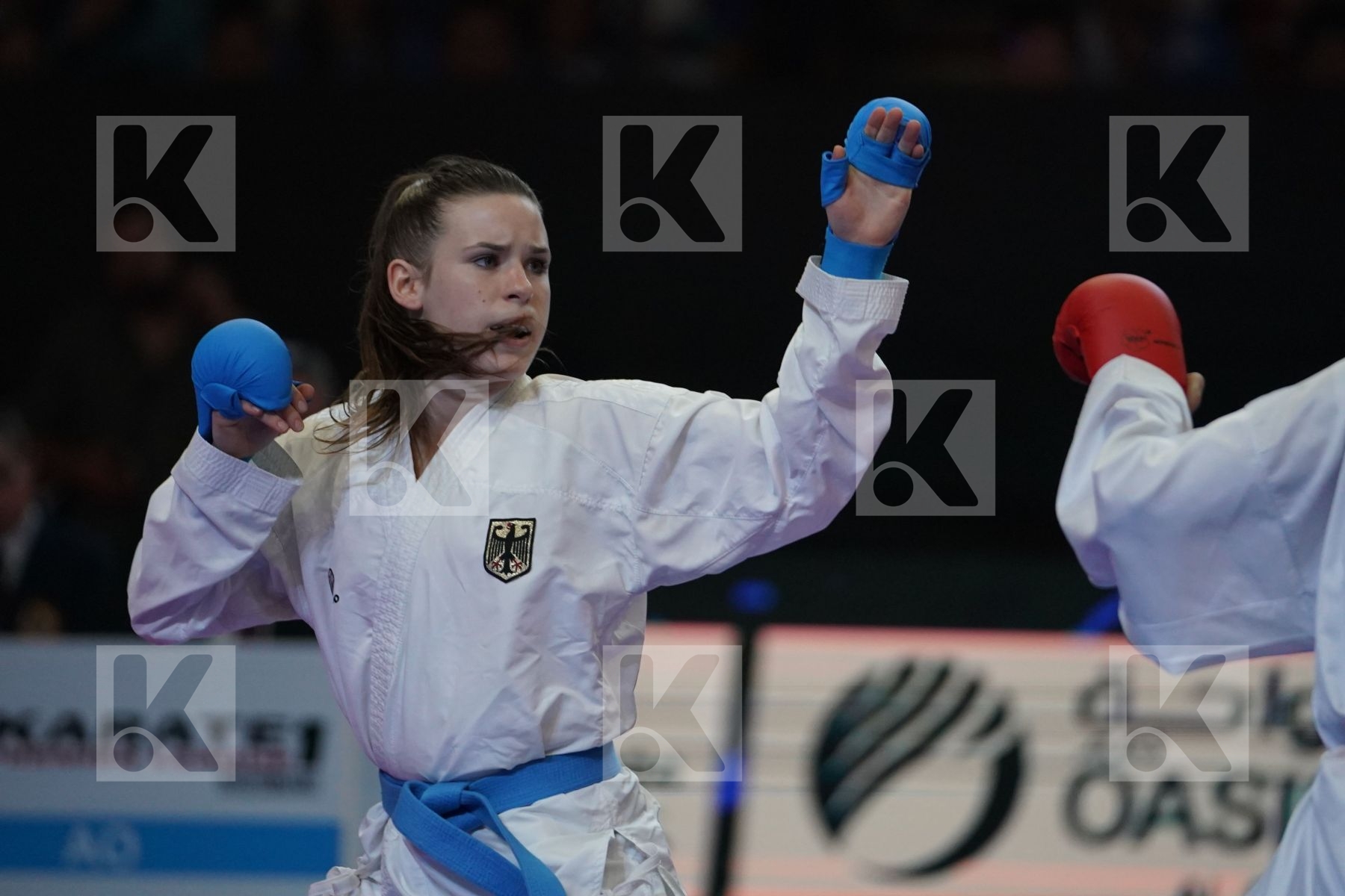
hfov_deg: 7.4
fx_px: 10460
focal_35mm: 280
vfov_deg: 4.9
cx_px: 672
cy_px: 448
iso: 2500
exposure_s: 1/1000
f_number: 2.8
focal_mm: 187
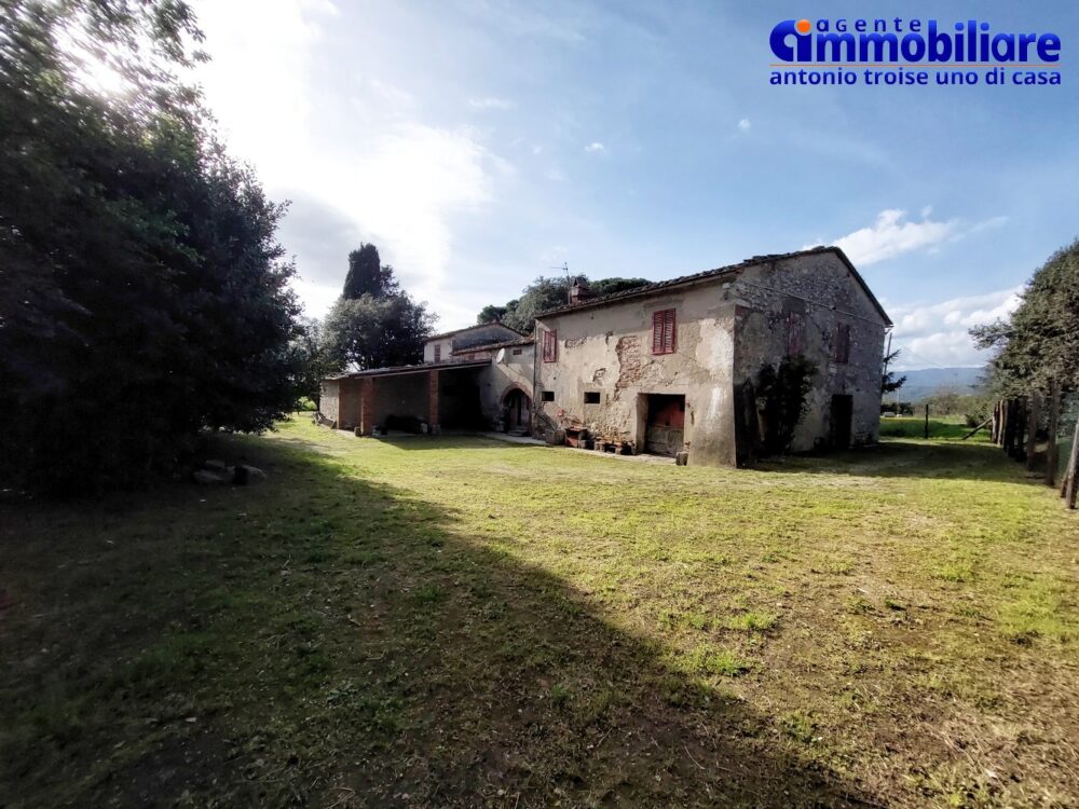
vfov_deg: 89.9
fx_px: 405
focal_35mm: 13
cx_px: 540
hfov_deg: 106.2
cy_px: 404
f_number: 2.2
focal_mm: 1.74
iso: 50
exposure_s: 1/2214
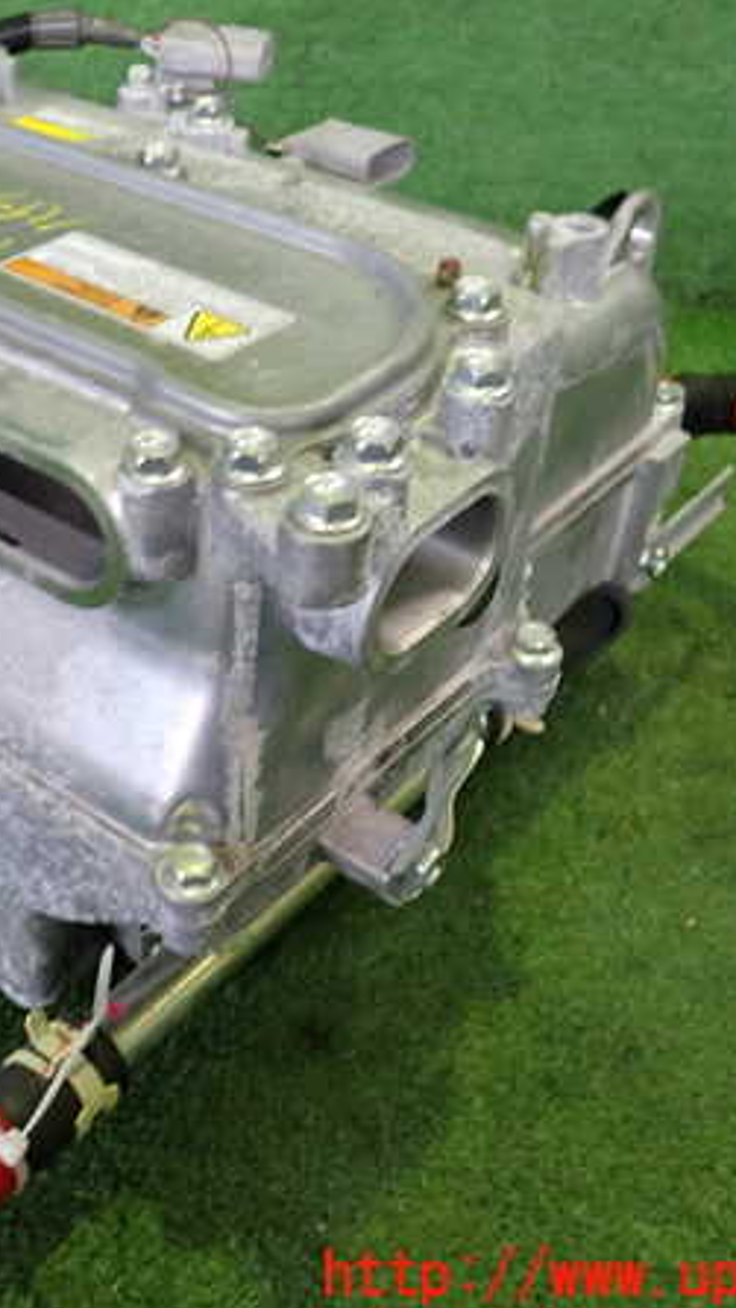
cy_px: 654
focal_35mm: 44
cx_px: 106
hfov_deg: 26.4
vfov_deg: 46.4
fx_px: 1526
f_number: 2.3
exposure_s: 1/30
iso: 320
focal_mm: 5.4
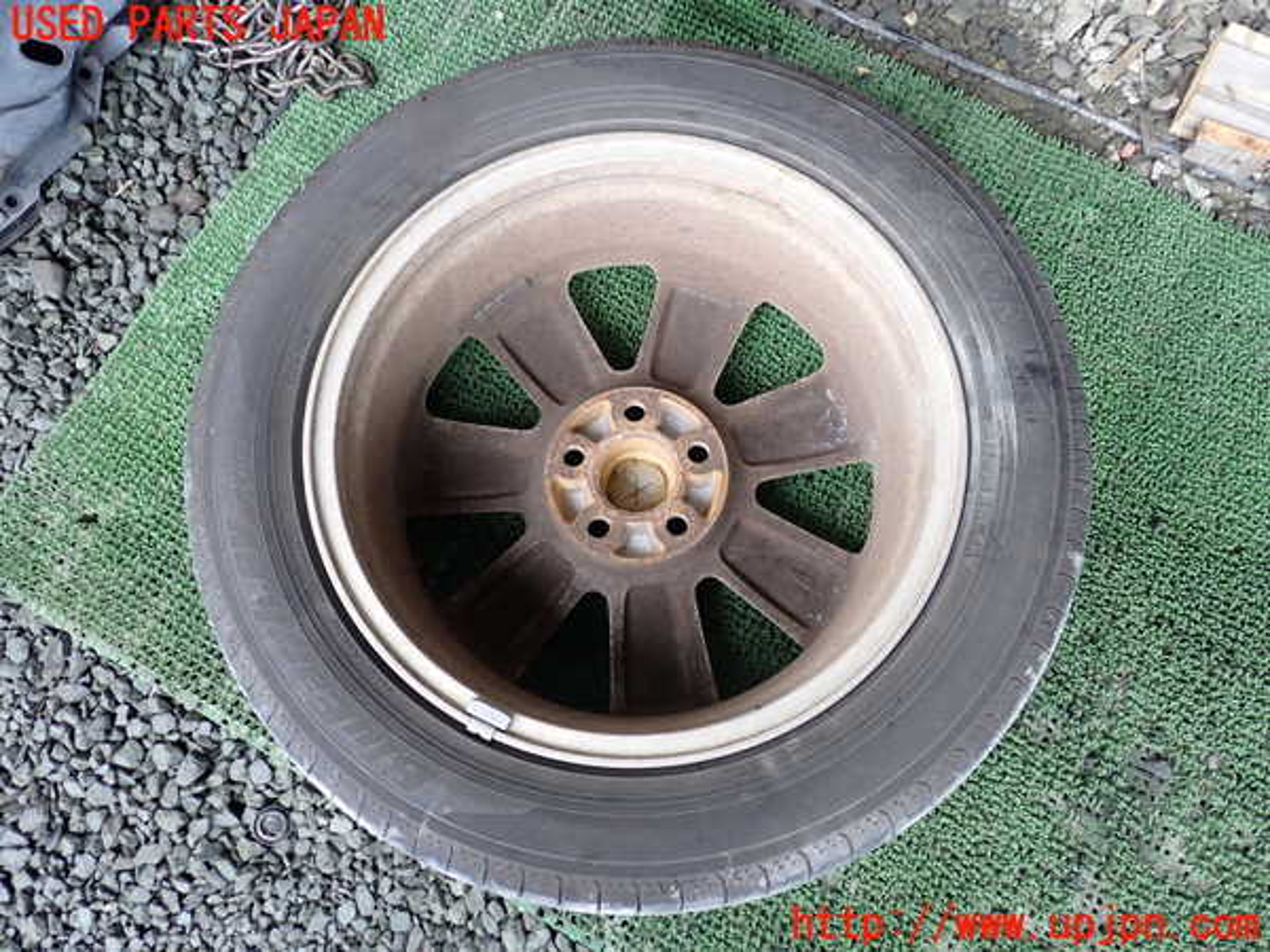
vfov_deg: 46.8
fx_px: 1101
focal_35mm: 30
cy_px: 476
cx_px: 635
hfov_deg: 60.0
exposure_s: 1/125
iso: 200
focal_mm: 5.4
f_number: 2.3
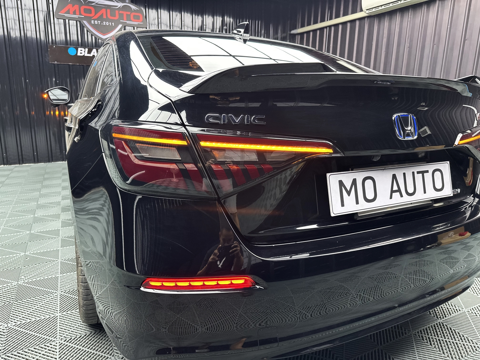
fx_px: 333
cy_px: 180
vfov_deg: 56.8
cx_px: 240
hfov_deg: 71.6
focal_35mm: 24
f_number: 1.78
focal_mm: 6.86
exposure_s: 1/50
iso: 125
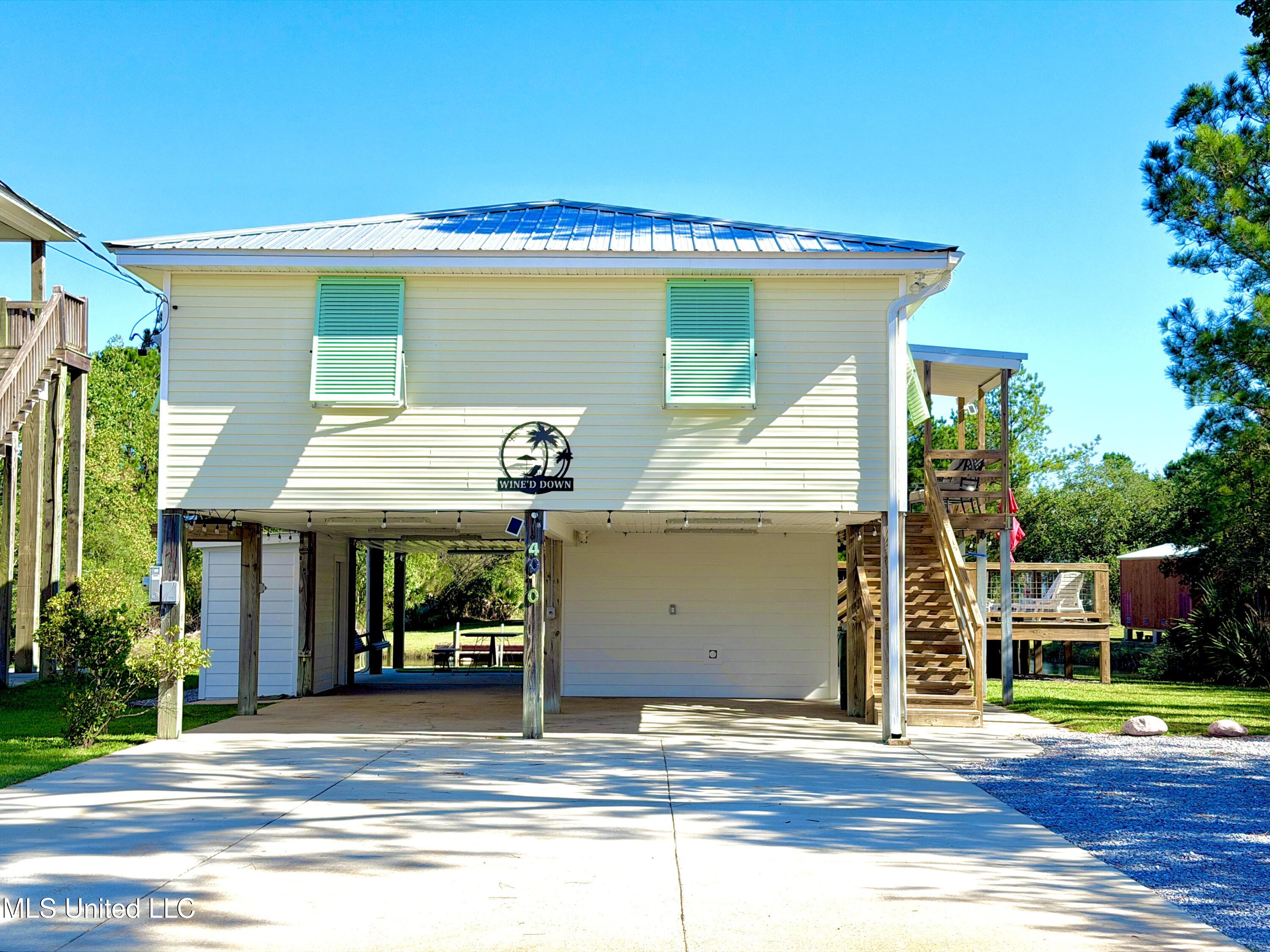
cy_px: 476
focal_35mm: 48
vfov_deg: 30.3
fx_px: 1761
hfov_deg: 39.7
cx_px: 635
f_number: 1.78
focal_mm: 6.76
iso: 64
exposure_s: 1/4329
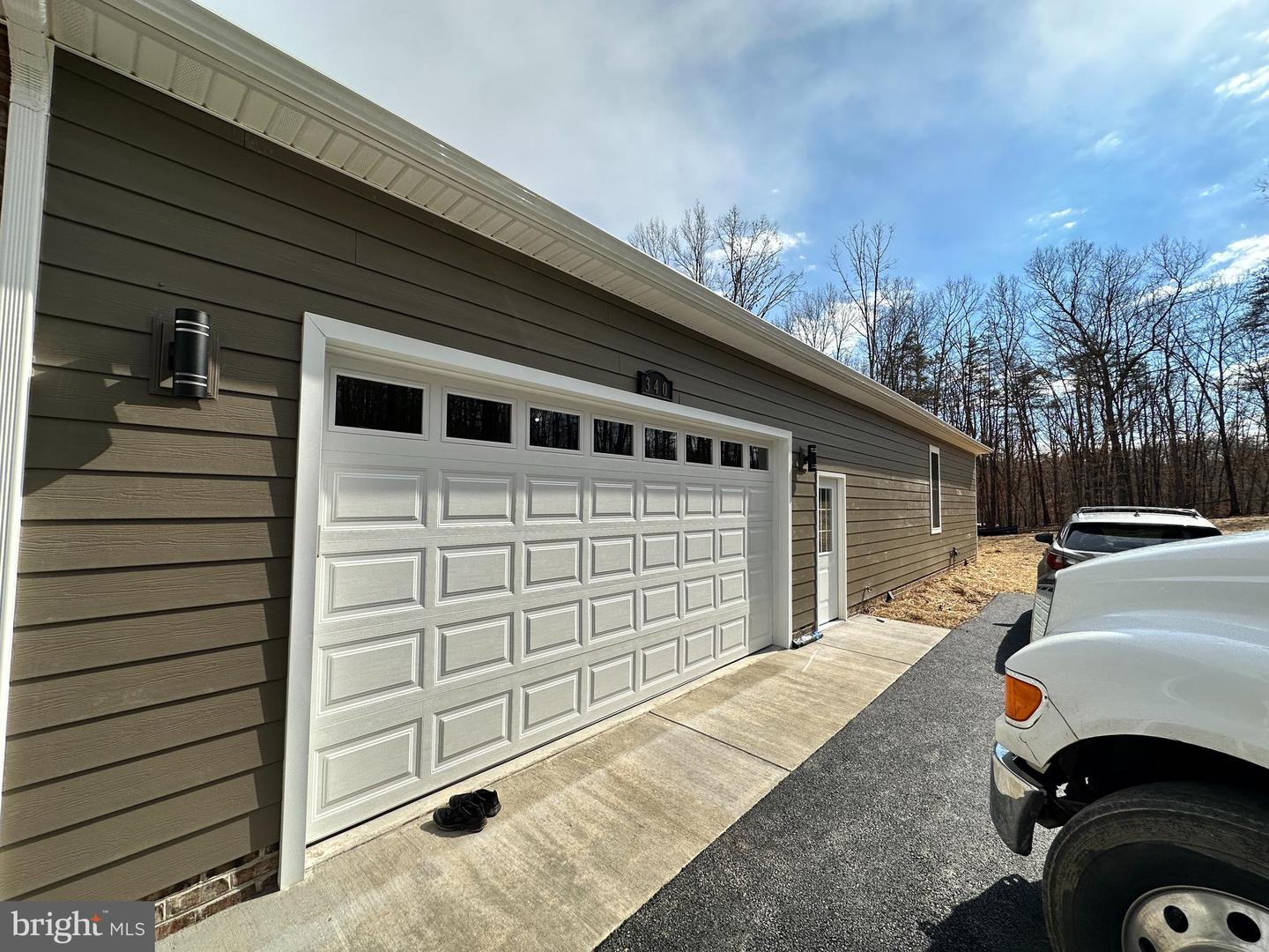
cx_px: 634
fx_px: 513
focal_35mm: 14
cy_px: 476
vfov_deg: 85.7
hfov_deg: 102.1
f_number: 2.2
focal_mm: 2.22
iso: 50
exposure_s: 1/2506
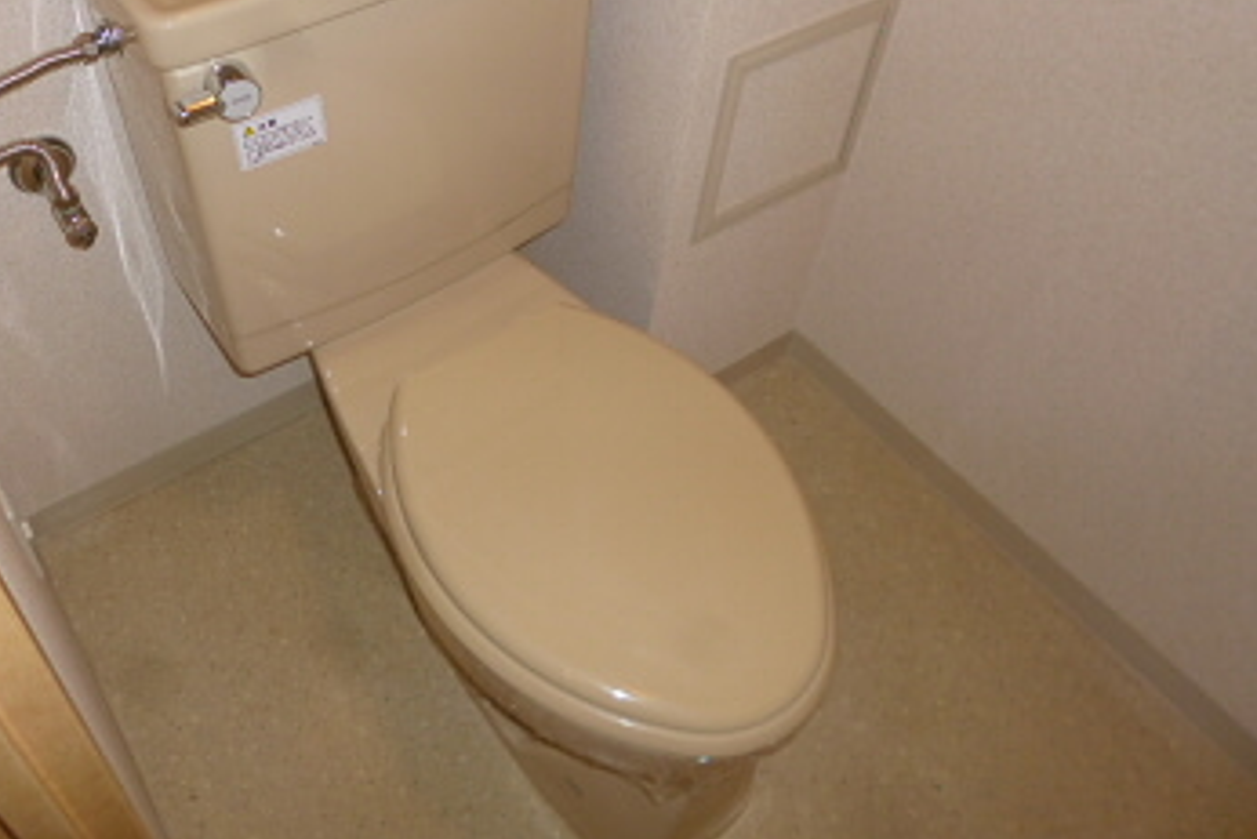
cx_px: 498
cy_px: 267
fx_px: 1083
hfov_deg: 59.7
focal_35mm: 31
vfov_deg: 41.7
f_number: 2.5
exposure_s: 1/60
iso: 100
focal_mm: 4.3
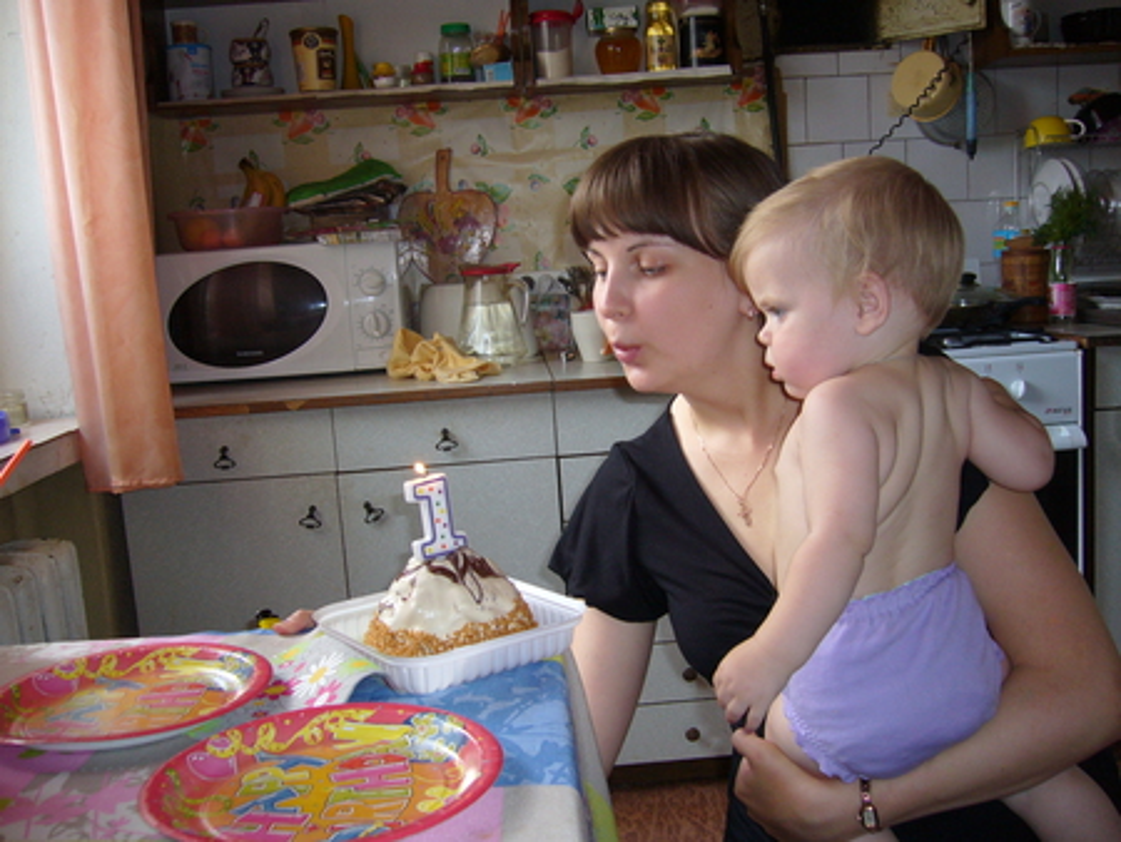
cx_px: 560
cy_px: 421
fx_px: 1134
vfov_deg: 40.7
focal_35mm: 35
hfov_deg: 52.6
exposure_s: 1/30
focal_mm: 5.8
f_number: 2.8
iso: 100
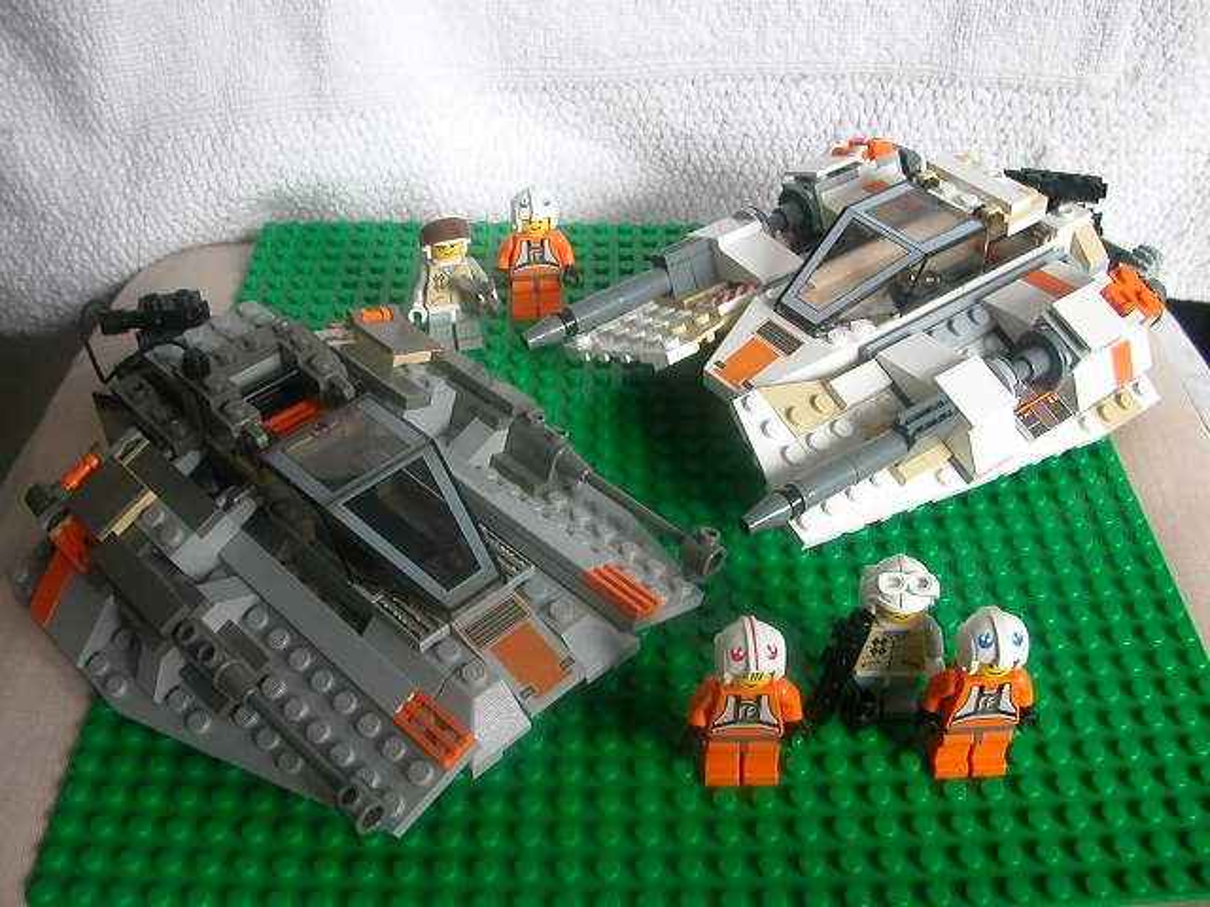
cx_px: 605
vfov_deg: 38.7
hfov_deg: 50.1
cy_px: 454
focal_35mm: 37
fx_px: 1293
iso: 100
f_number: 2.7
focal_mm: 5.6
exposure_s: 1/13.1
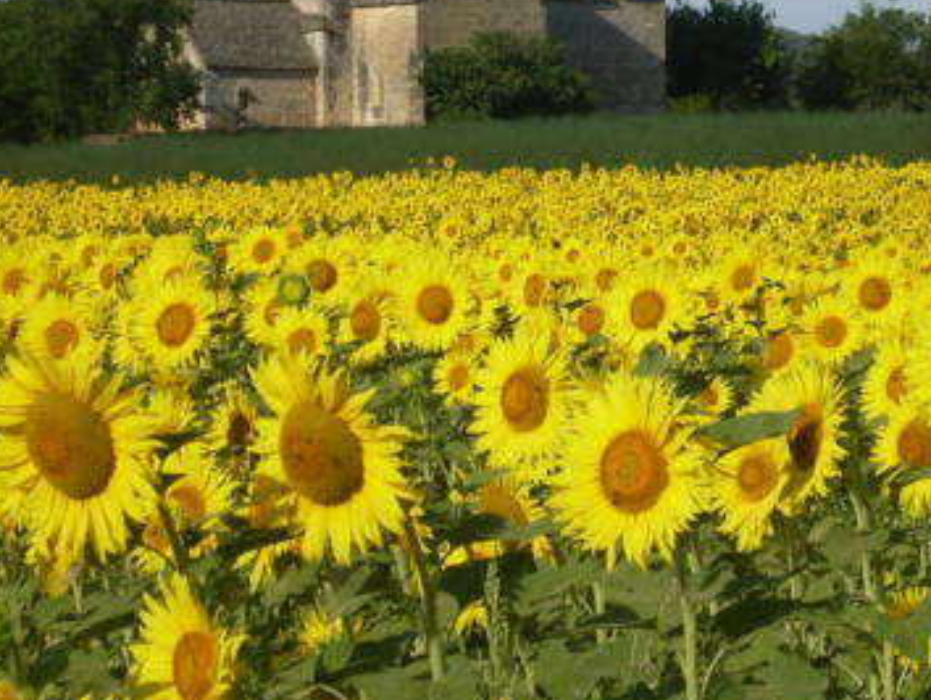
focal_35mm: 206
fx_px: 5544
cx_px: 615
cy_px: 192
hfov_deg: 9.6
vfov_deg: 7.2
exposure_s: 1/750
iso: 80
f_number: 5.2
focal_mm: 18.9
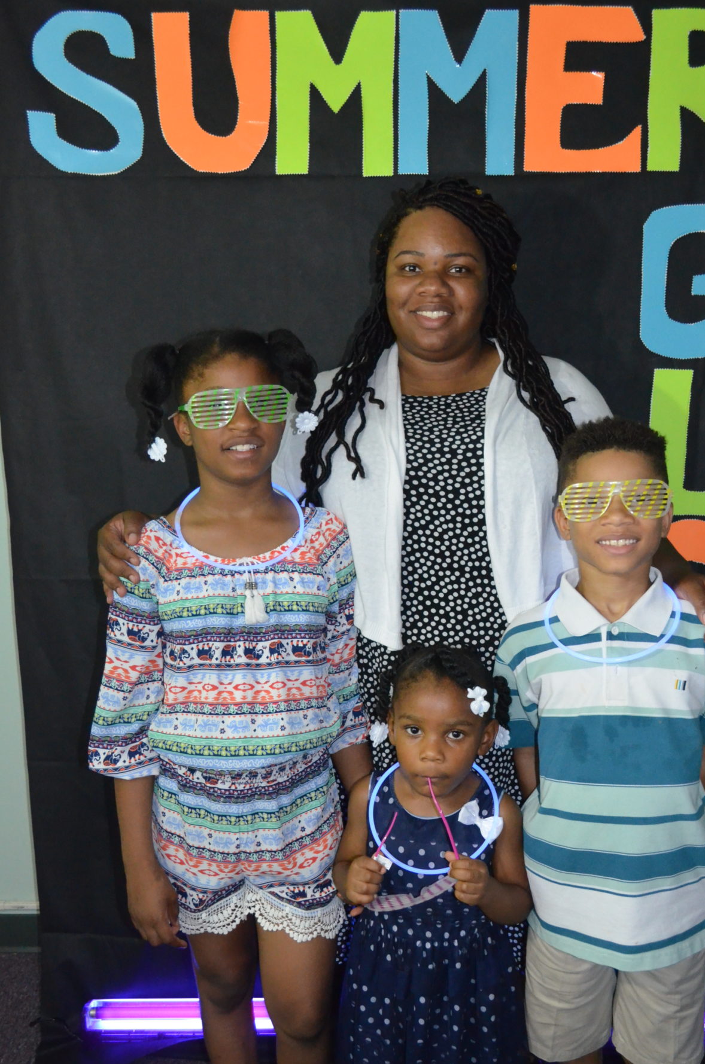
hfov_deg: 34.9
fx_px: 1121
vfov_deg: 50.7
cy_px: 592
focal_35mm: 38
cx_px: 387
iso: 3200
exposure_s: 1/60
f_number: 3.8
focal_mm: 22
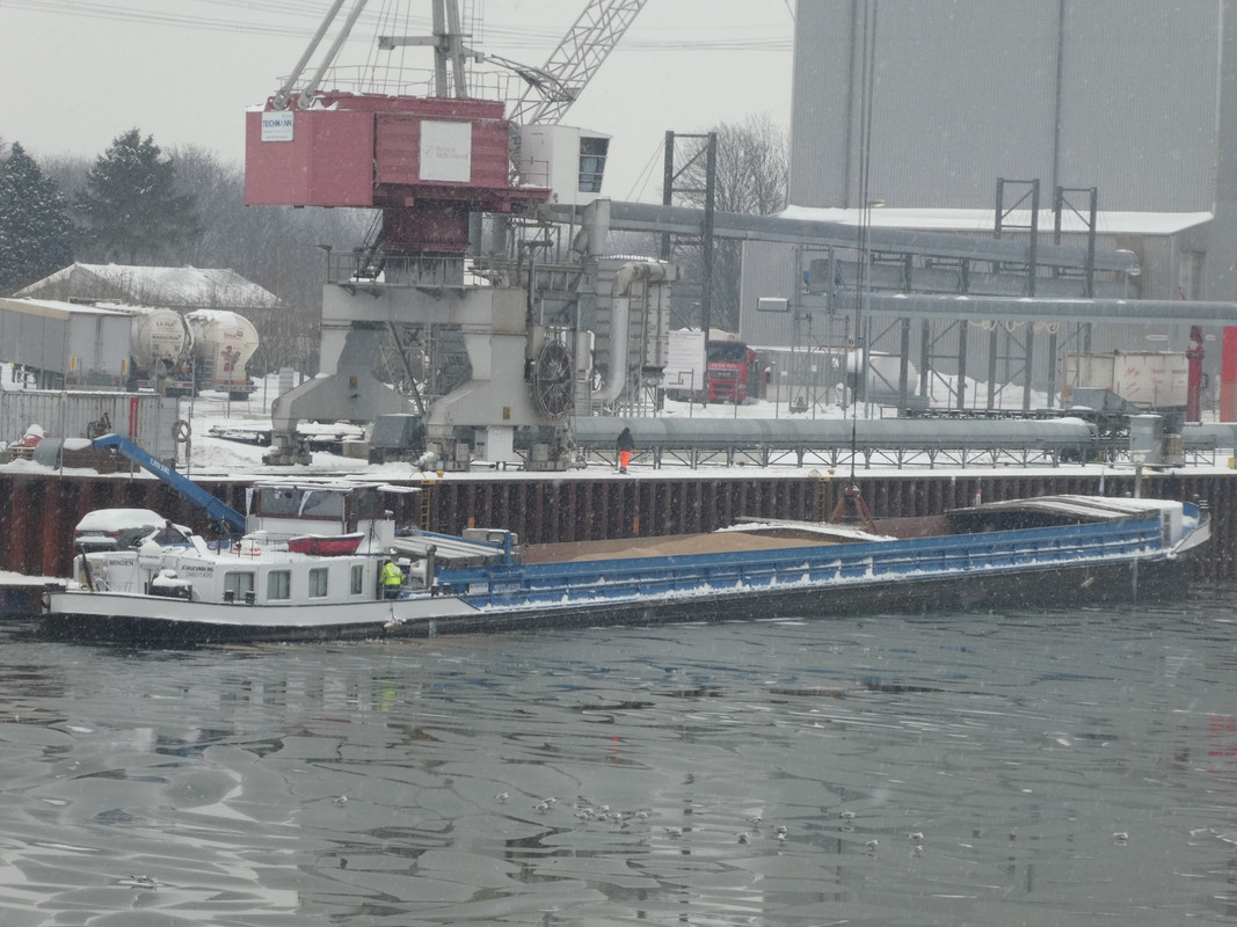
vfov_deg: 8.0
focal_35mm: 185
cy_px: 464
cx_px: 618
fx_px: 6610
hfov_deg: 10.7
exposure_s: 1/125
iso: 80
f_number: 5.6
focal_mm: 33.2
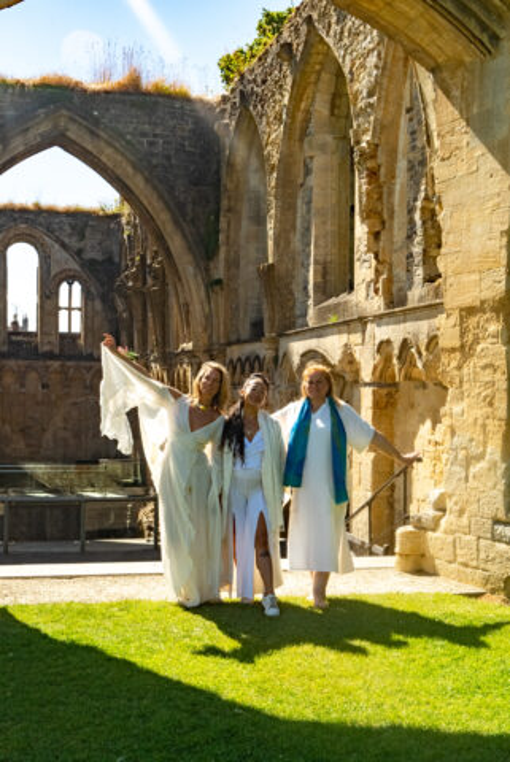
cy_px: 381
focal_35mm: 51
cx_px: 255
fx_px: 1081
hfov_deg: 26.5
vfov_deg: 38.8
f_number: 13
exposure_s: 1/60
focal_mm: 51
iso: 400
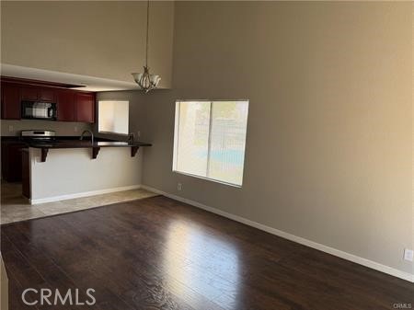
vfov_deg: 56.8
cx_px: 207
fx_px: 287
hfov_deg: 71.6
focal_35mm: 24
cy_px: 155
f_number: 1.78
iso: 160
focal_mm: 6.76
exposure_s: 1/230
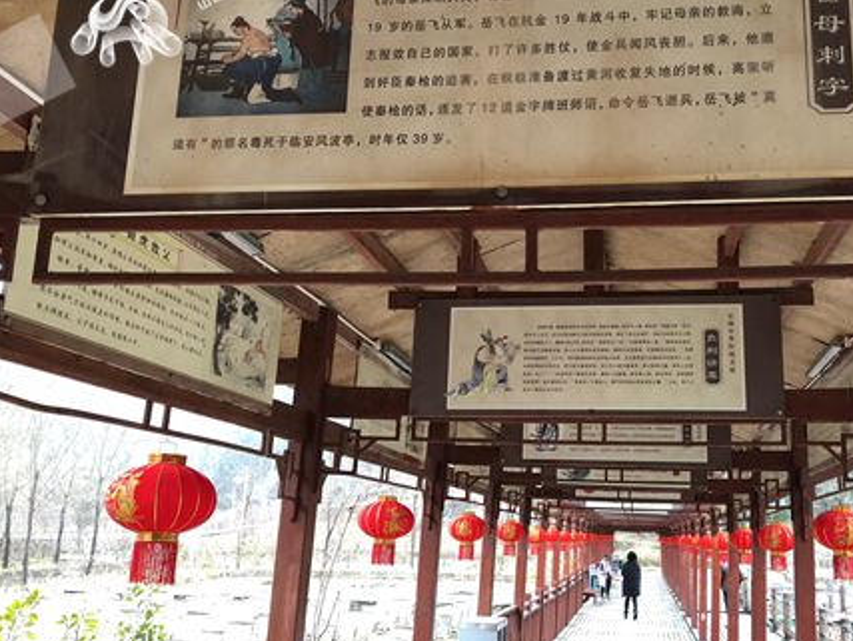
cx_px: 543
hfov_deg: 48.4
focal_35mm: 38
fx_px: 937
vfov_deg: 37.8
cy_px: 320
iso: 40
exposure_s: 1/20
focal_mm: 3.99
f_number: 1.8
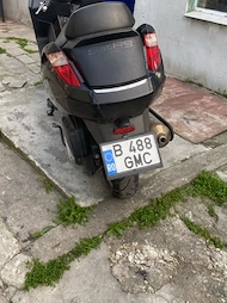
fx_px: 359
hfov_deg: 34.8
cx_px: 80
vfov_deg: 44.1
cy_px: 70
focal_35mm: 41
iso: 64
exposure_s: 1/122
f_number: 1.8
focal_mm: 4.25
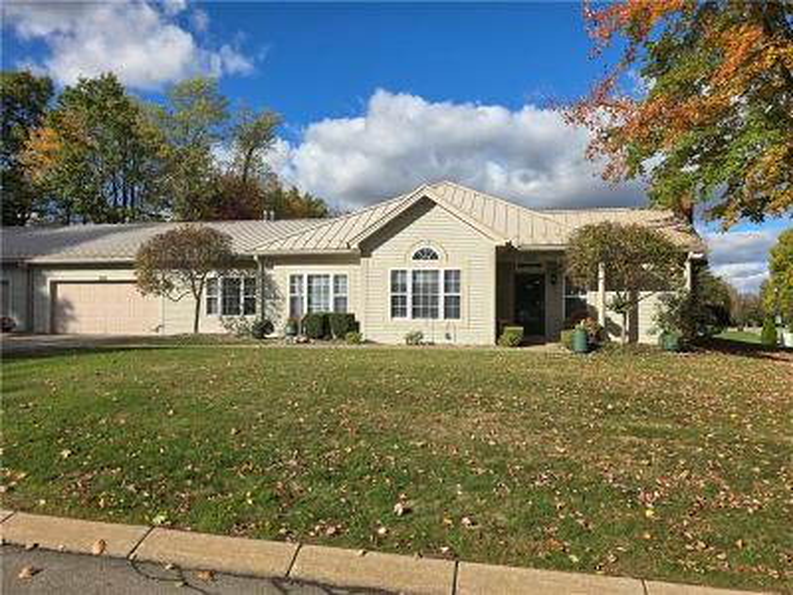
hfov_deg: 73.9
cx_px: 396
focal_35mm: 23
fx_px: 527
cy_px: 298
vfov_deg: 58.9
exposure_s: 1/816
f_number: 1.7
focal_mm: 6.3
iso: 12
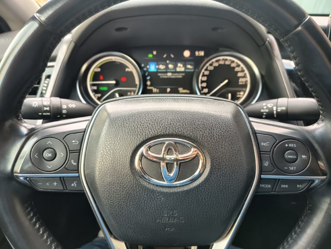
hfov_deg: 71.6
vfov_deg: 56.8
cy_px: 124
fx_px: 229
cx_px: 166
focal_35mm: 24
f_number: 1.7
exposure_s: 1/50
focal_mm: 5.24
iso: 296
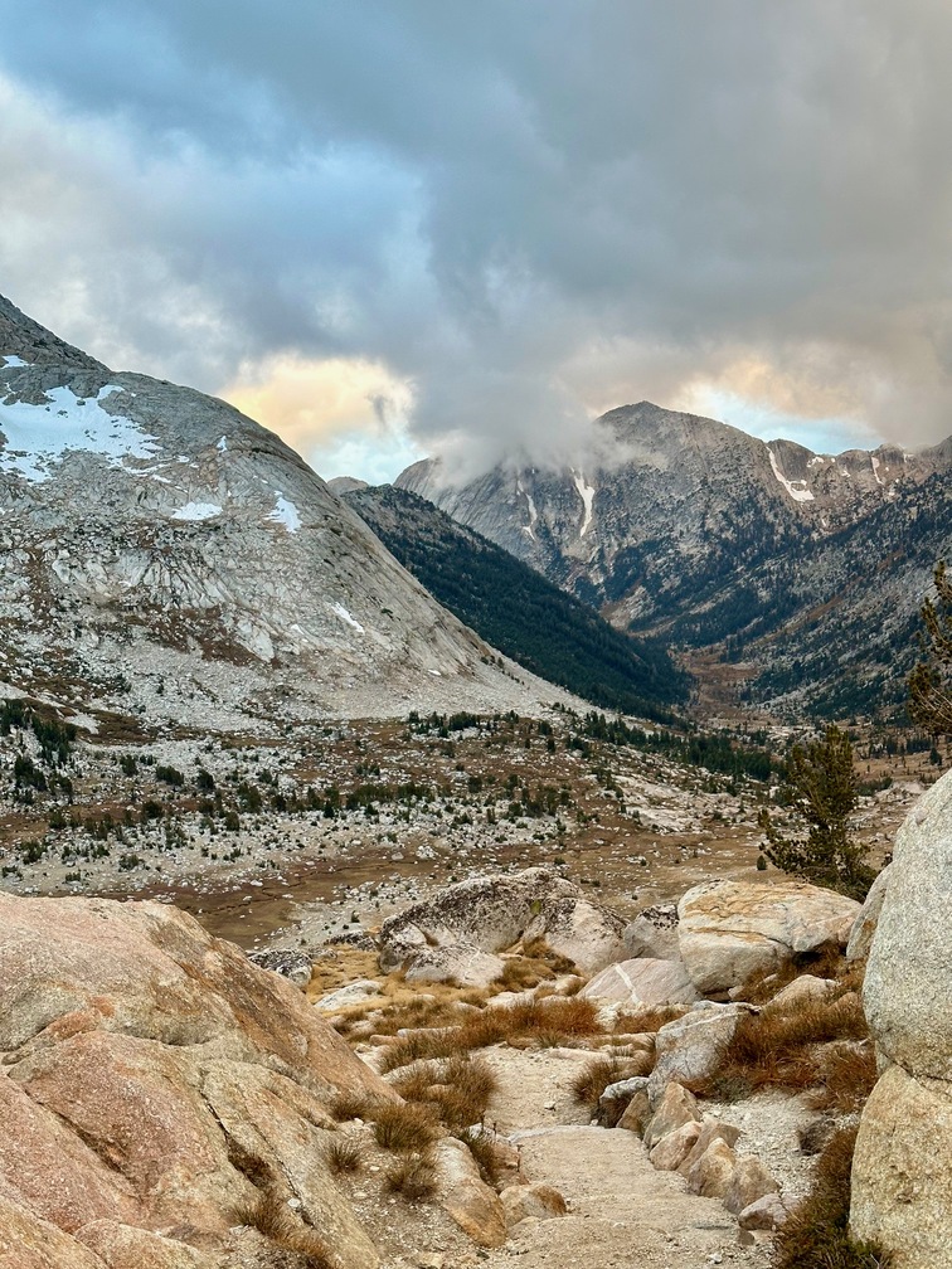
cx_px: 476
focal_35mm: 48
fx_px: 1760
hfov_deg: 30.3
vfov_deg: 39.7
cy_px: 634
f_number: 1.78
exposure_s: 1/121
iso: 80
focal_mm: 6.86
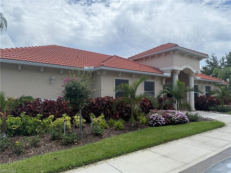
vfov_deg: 56.8
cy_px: 86
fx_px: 160
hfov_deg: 71.6
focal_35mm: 24
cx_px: 116
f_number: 1.78
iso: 80
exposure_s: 1/5319
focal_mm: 6.76
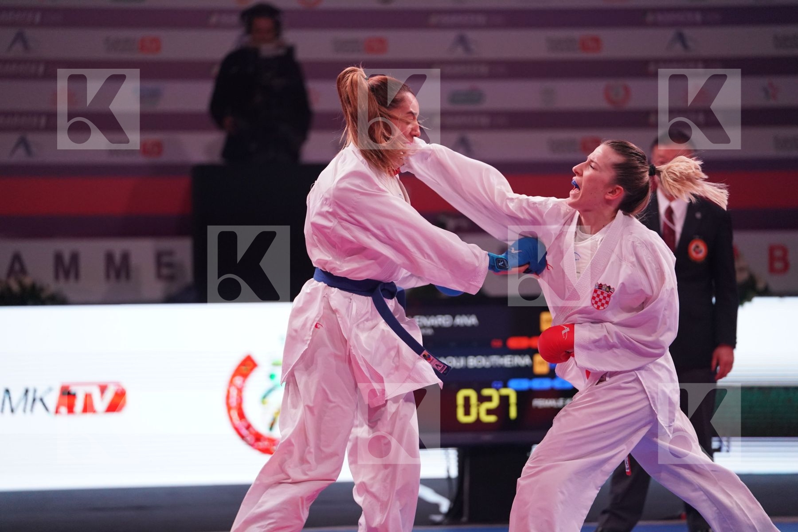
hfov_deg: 13.2
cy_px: 266
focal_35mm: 156
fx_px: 3458
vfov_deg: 8.8
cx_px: 399
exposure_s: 1/1000
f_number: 2.8
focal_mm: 156
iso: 3200
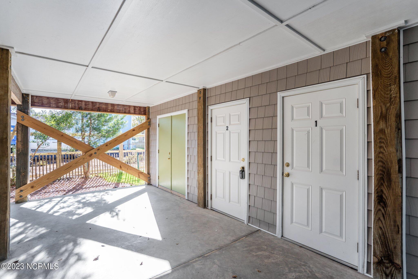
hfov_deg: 96.7
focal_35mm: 16
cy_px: 140
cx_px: 209
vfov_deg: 73.7
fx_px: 186
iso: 200
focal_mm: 16
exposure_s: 1/250
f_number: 4
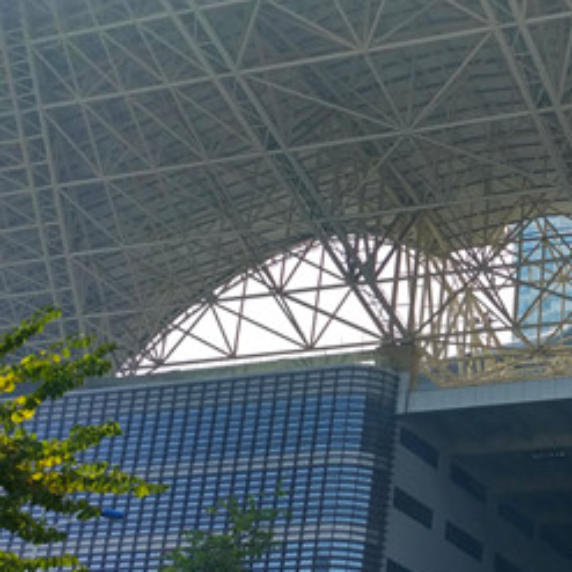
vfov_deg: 23.0
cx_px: 565
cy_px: 323
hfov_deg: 22.2
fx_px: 1402
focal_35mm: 75
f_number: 2
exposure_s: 1/1492
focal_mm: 4.12
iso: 101
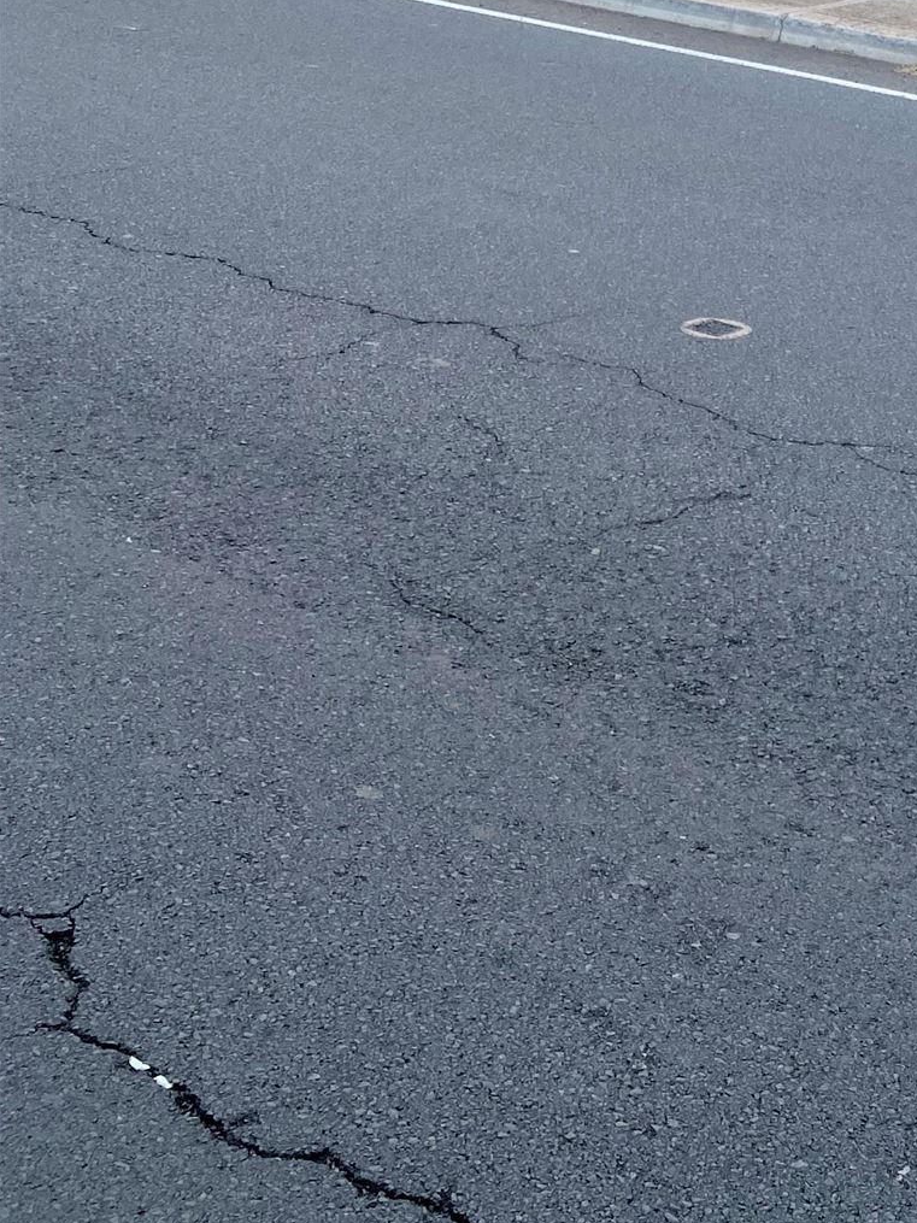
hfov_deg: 23.1
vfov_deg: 29.8
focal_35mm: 59
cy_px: -82
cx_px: 1039
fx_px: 2084
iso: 32
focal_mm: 4.25
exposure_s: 1/195
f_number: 1.8
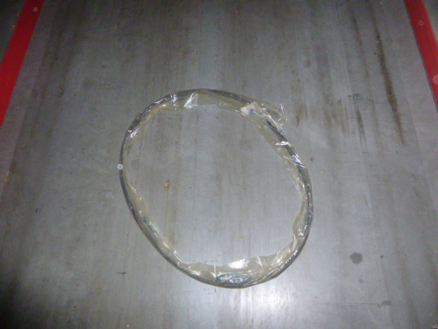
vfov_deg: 54.9
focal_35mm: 25
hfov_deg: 69.4
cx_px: 219
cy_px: 164
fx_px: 316
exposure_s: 1/250
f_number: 3.1
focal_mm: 4.5
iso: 400
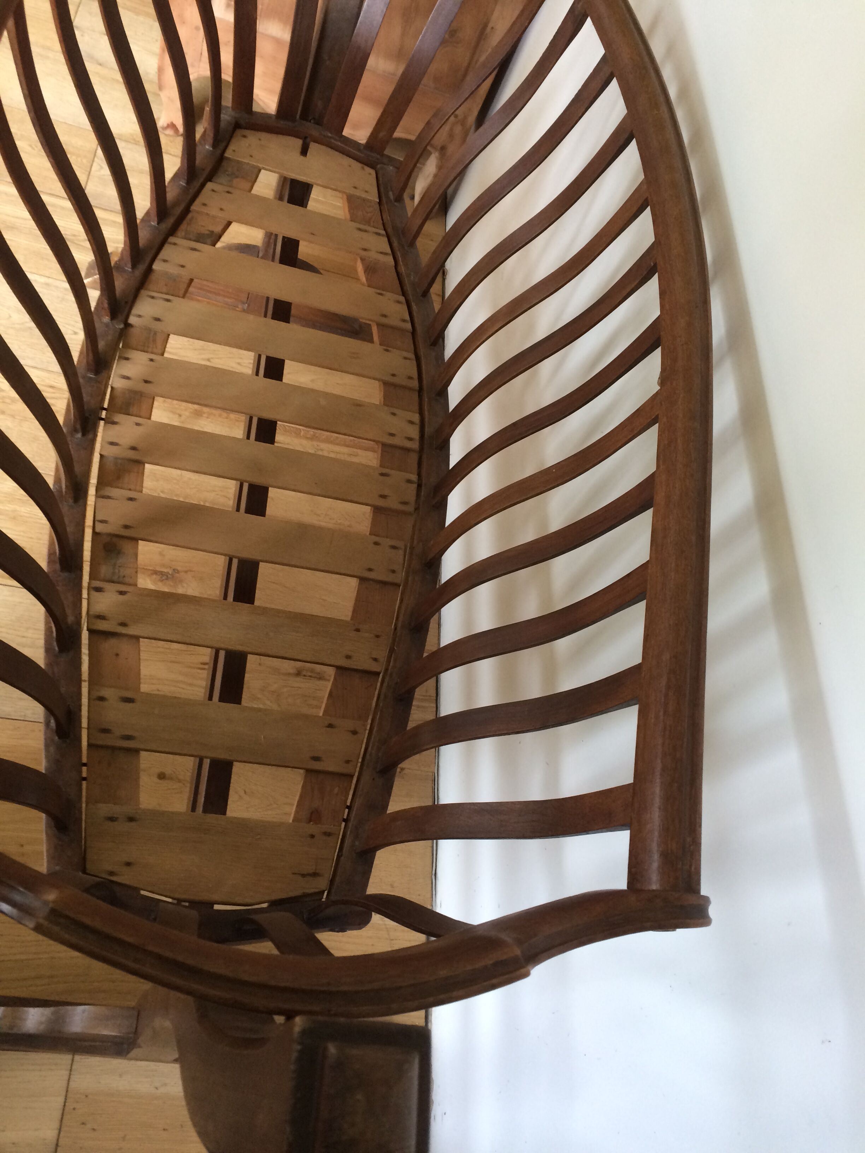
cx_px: 432
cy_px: 576
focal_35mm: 29
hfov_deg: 48.2
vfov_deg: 61.7
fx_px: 966
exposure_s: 1/33
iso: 160
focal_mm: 4.15
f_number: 2.2
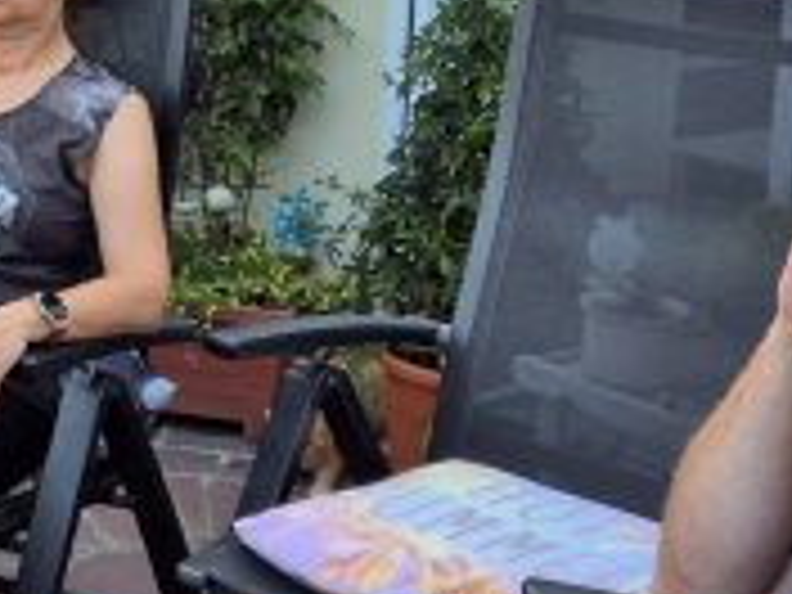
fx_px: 1991
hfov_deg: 21.2
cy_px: 58
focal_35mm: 87
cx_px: -115
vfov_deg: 16.7
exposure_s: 1/370
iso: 25
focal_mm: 5.4
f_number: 1.8
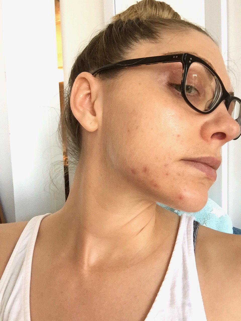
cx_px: 120
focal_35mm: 31
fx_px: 288
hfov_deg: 45.4
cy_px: 160
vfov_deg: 58.4
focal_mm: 2.65
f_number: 2.2
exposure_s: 1/30
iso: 64
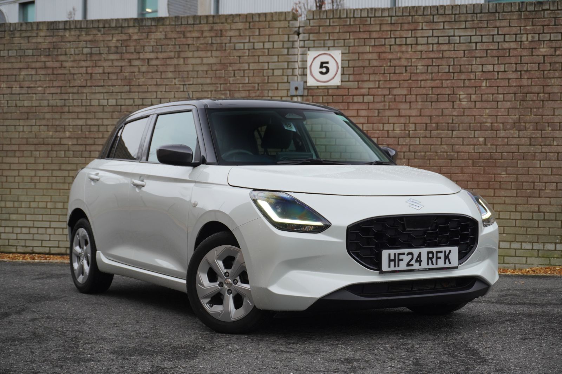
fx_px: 959
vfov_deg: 22.0
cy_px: 187
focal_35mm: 62
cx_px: 281
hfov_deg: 32.7
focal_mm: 41
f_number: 5.6
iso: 400
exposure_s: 1/160
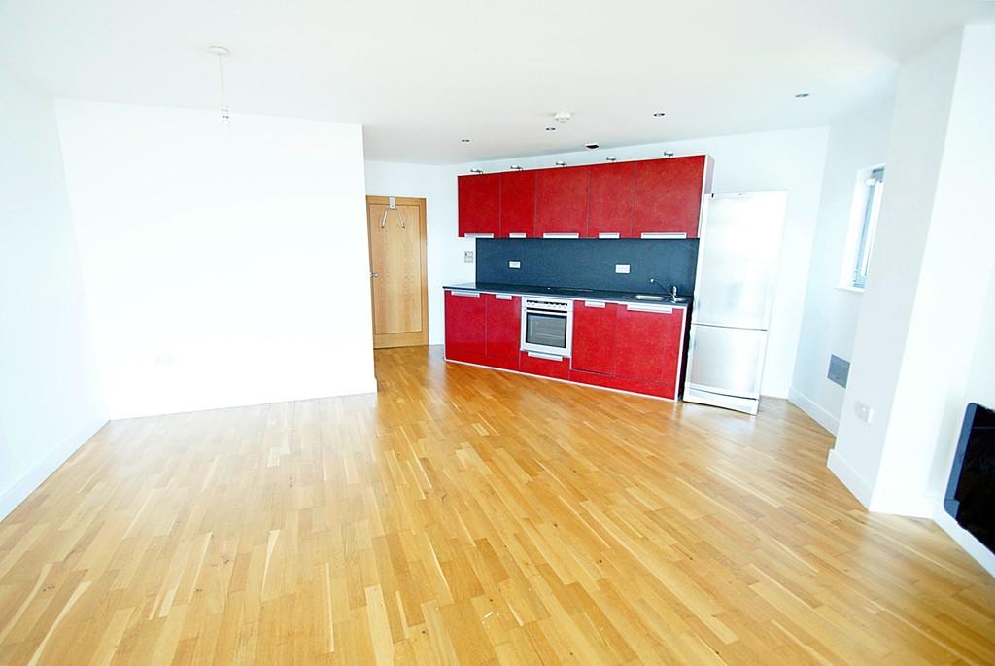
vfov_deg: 77.5
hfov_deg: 100.3
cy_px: 333
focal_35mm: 15
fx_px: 415
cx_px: 498
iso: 400
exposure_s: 1/30
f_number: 3.5
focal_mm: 10
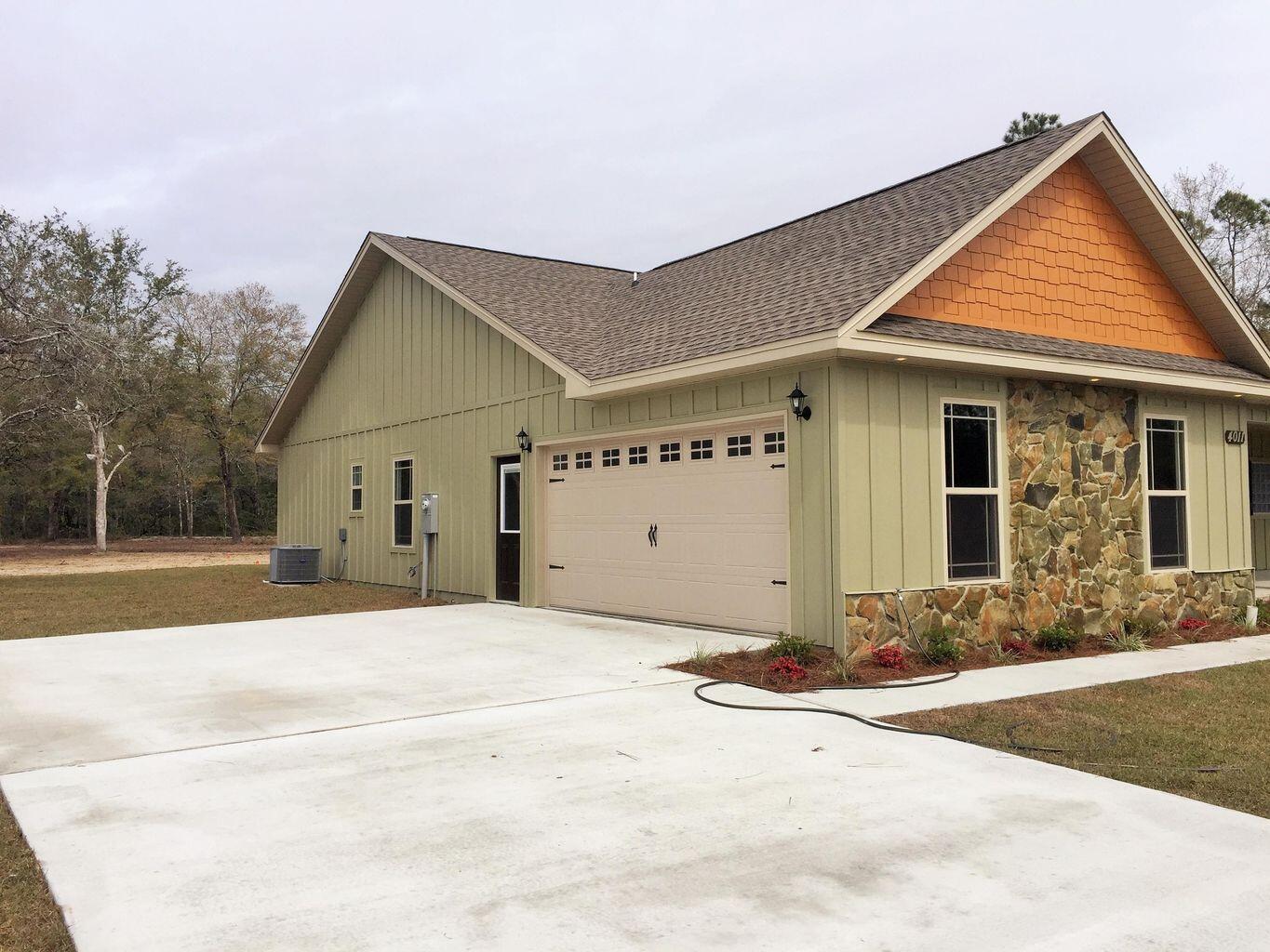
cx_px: 635
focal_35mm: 29
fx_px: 1064
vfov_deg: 48.2
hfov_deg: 61.7
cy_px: 476
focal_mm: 4.15
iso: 32
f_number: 2.2
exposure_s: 1/3049
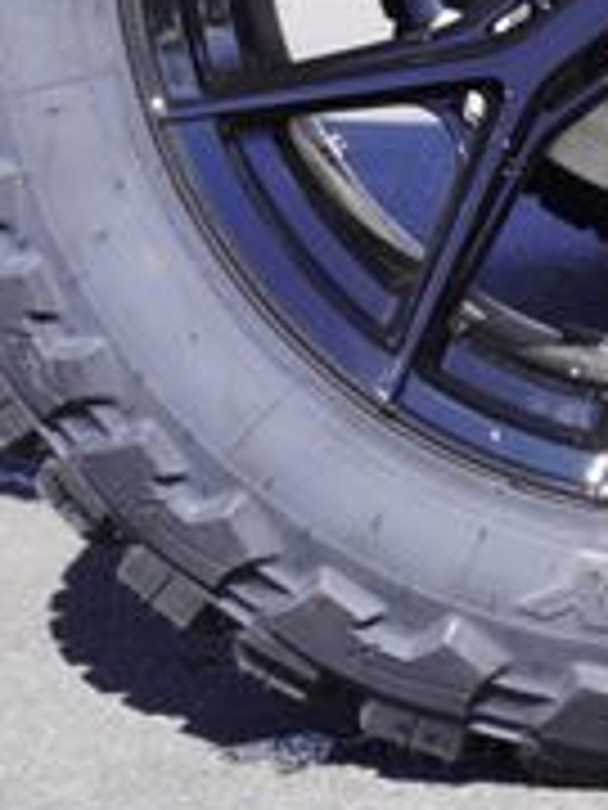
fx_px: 3483
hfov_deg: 9.9
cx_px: 671
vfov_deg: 13.0
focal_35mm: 149
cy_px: -108
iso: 100
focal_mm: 29
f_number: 8
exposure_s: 1/100
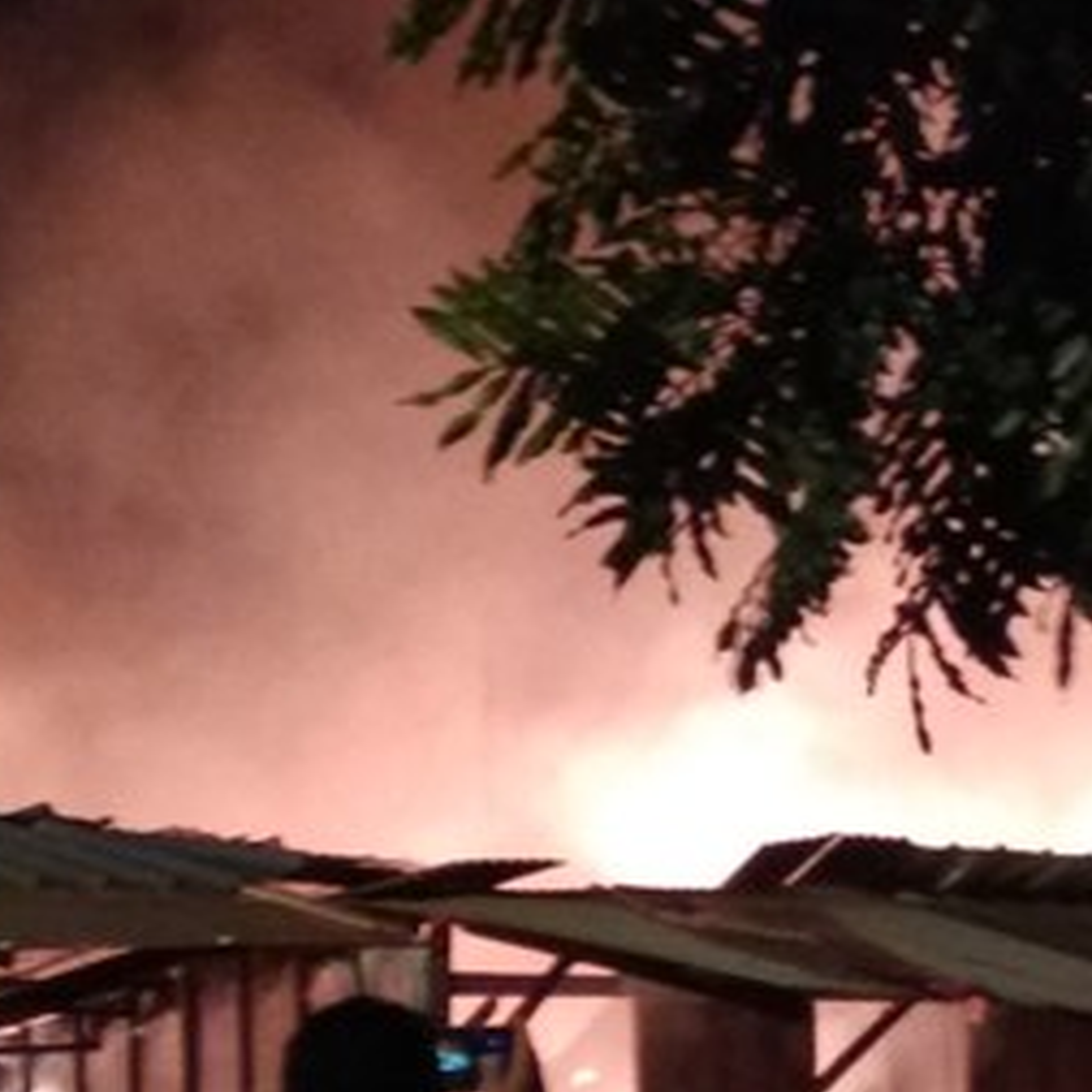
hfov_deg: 33.6
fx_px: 1677
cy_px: 963
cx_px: 1040
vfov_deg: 34.3
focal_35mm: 47
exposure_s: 1/17
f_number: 2
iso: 640
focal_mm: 3.57
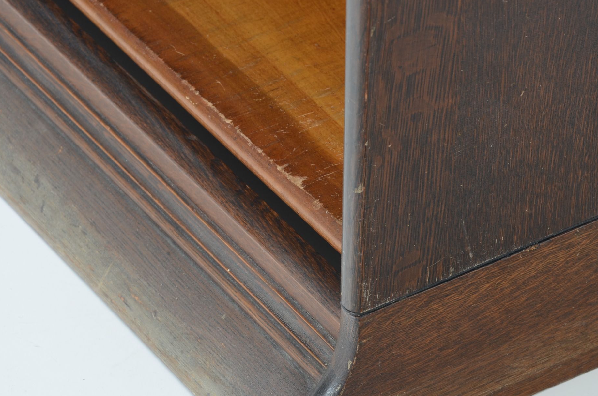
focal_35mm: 212
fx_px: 3509
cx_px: 352
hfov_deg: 9.7
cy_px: 238
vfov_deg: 6.5
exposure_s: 1/100
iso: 200
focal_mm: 105
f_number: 7.1
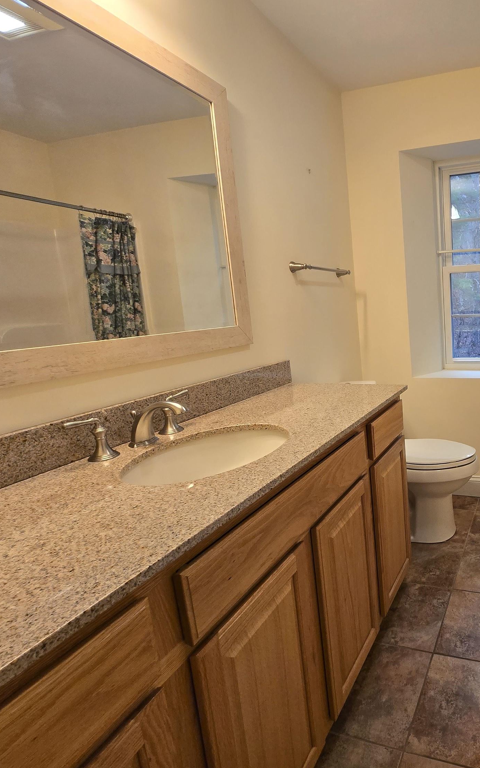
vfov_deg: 88.0
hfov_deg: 54.7
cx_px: 426
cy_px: 374
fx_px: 398
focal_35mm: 19
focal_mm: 1.7
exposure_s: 1/60
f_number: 2.2
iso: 125
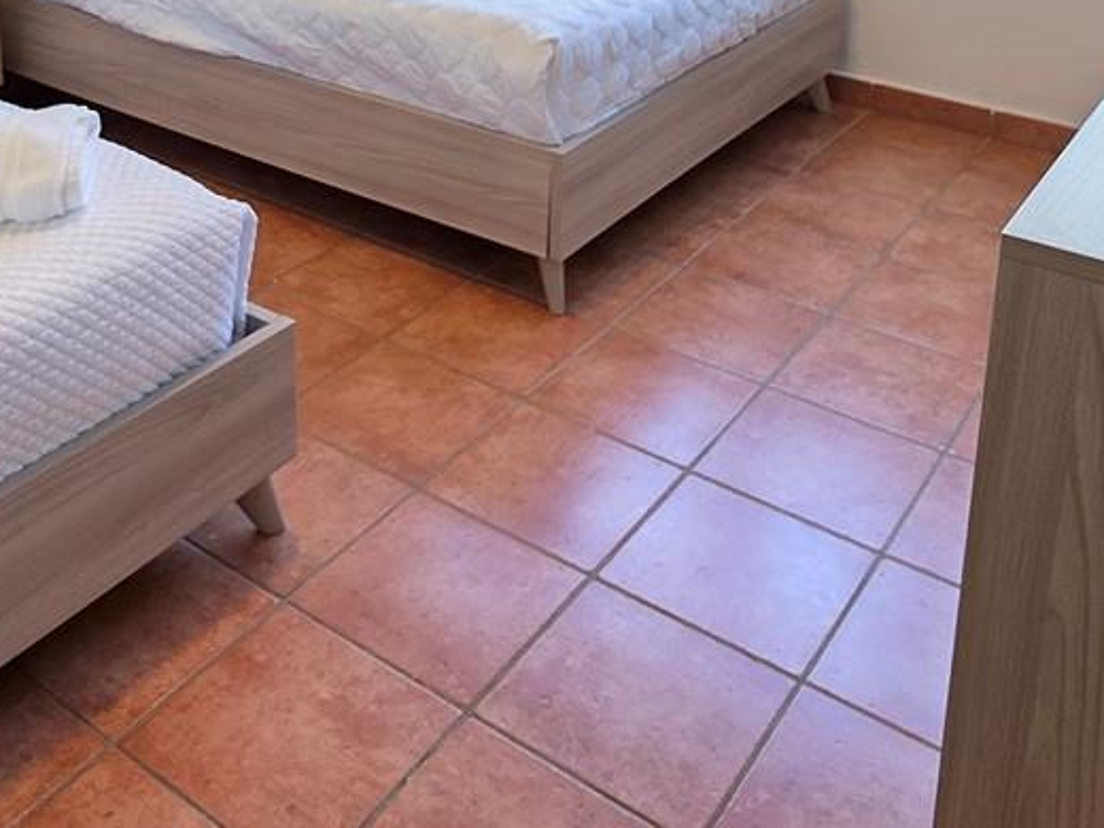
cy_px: -106
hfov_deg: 46.1
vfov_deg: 31.5
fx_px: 1276
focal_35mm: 40
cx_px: 376
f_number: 1.9
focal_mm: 2.2
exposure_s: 1/120
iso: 160
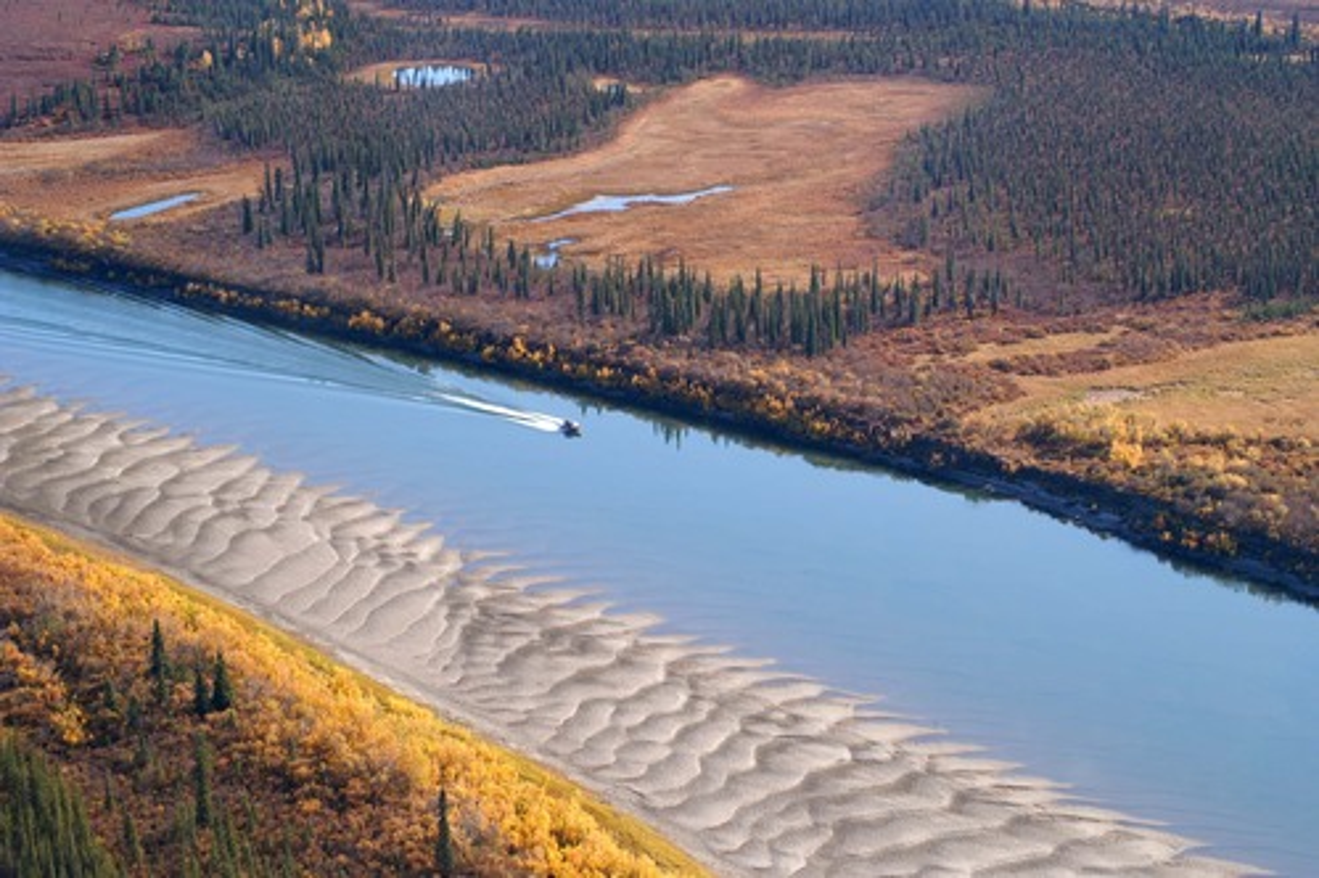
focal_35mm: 75
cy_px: 439
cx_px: 660
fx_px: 2746
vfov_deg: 18.2
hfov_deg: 27.0
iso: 100
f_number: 7.1
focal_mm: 50
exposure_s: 1/160
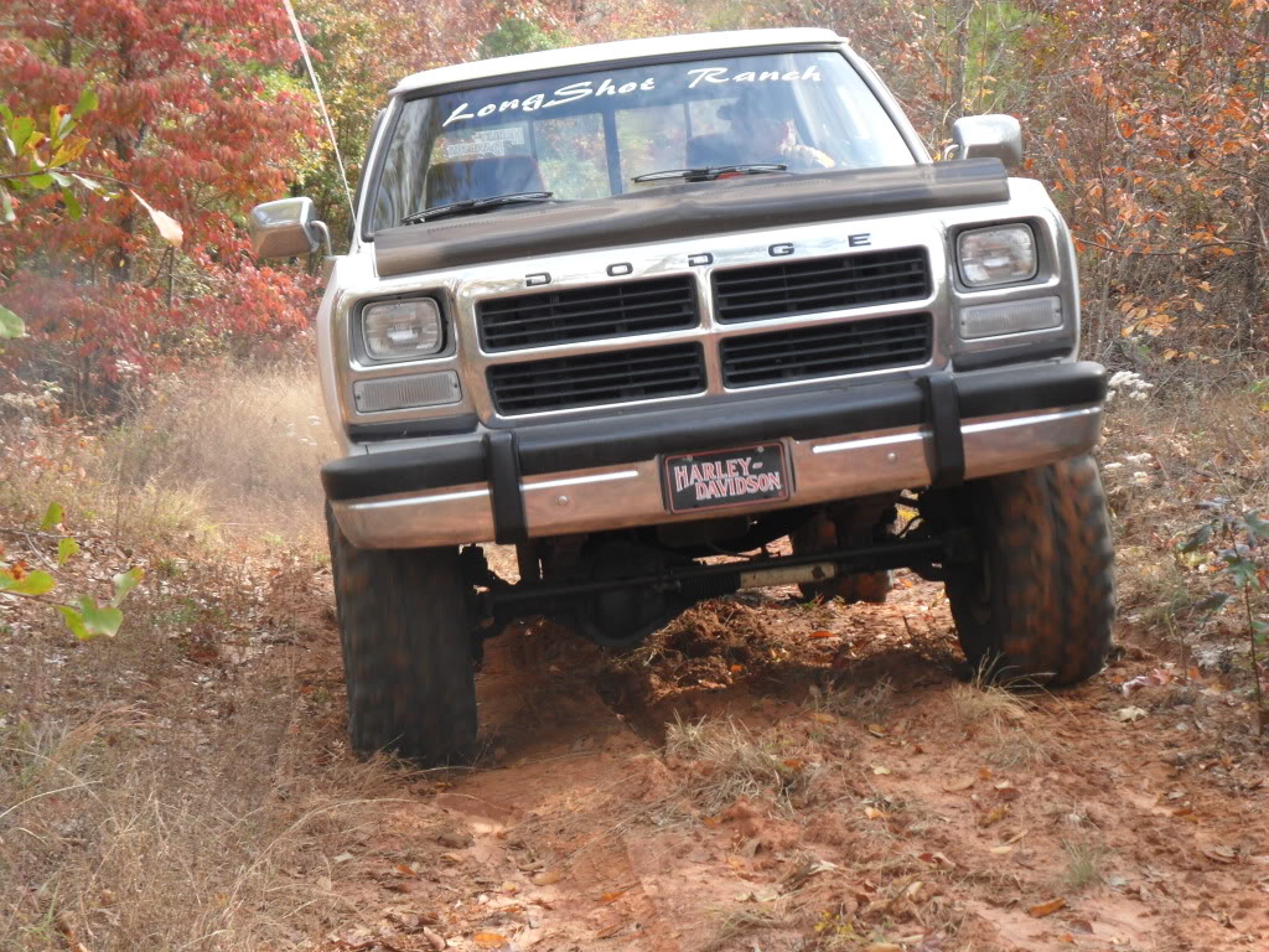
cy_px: 476
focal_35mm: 86
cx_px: 634
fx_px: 3153
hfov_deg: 22.8
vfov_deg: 17.2
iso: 100
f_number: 4.3
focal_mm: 15.4
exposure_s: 1/90
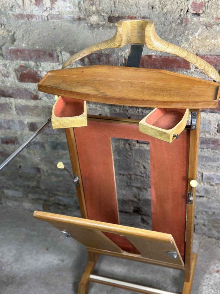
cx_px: 110
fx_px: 407
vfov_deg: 39.7
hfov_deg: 30.3
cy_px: 147
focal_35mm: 48
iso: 125
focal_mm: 6.86
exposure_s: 1/50
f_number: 1.78
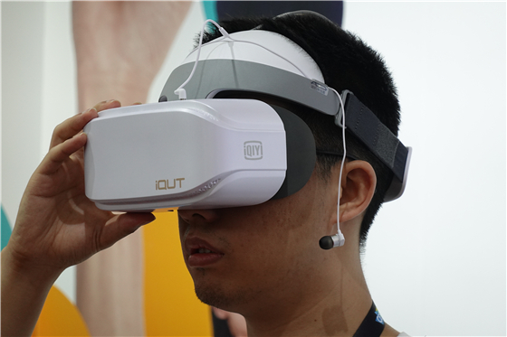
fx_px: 2464
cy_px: 168
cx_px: 254
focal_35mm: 175
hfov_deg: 11.7
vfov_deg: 7.8
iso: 640
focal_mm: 63.55
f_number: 4.5
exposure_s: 1/125
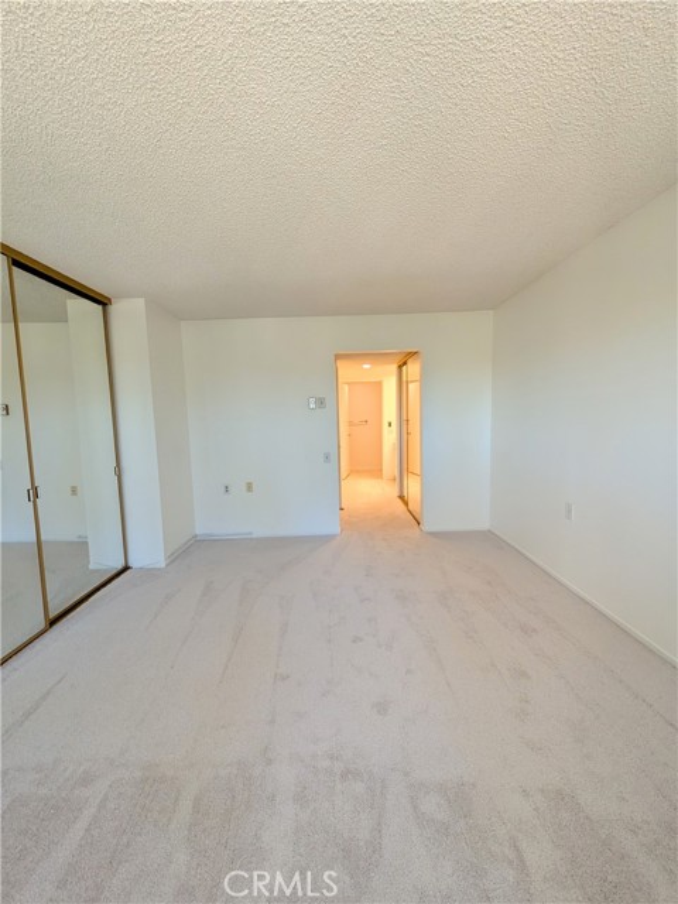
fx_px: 339
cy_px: 452
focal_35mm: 13
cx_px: 339
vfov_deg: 106.2
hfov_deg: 89.9
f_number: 2.2
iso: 30
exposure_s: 1/40
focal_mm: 1.54
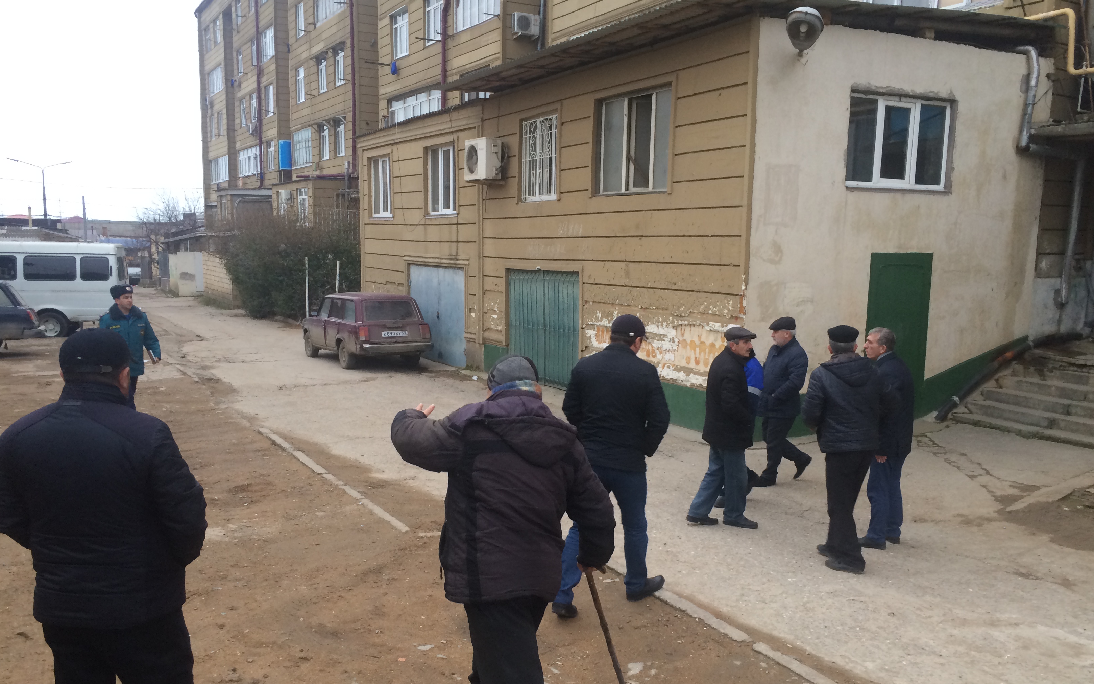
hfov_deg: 61.2
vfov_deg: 40.5
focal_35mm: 31
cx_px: 544
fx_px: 924
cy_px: 379
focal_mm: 4.15
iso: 50
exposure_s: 1/33
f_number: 2.2
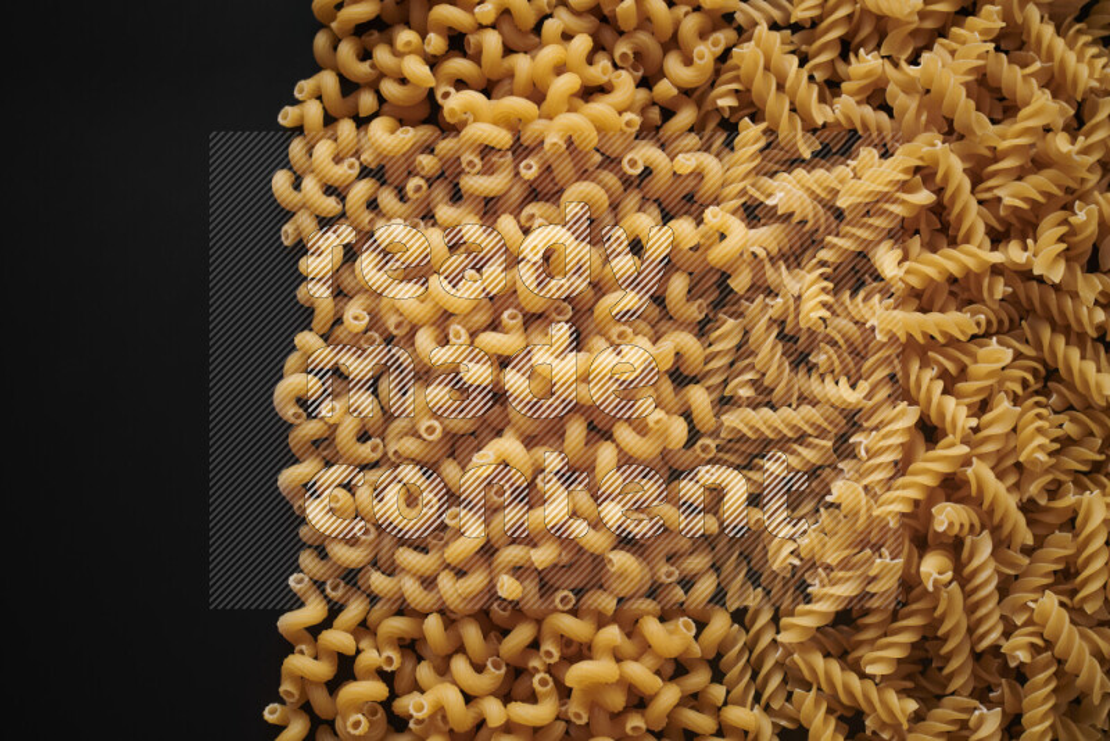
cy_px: 370
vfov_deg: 27.0
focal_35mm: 50
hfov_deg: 39.6
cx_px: 555
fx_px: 1542
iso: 160
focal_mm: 50
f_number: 8
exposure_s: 1/100
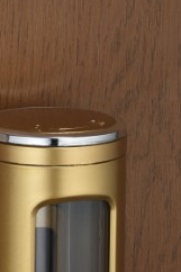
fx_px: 2379
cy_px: 325
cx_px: 43
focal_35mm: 315
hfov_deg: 4.4
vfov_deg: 6.5
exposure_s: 1/30
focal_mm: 85
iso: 100
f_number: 16
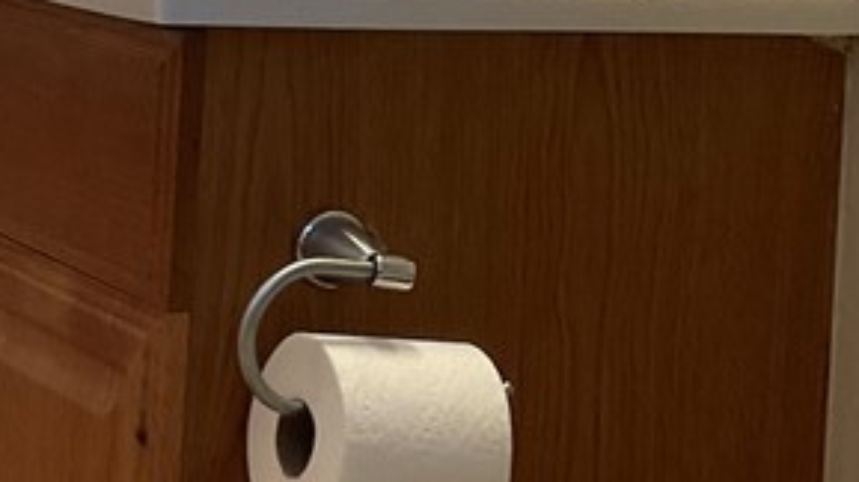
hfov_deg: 19.1
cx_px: 461
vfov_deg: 10.6
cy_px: -86
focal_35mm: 112
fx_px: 2549
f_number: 1.8
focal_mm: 3
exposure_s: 1/60
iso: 125
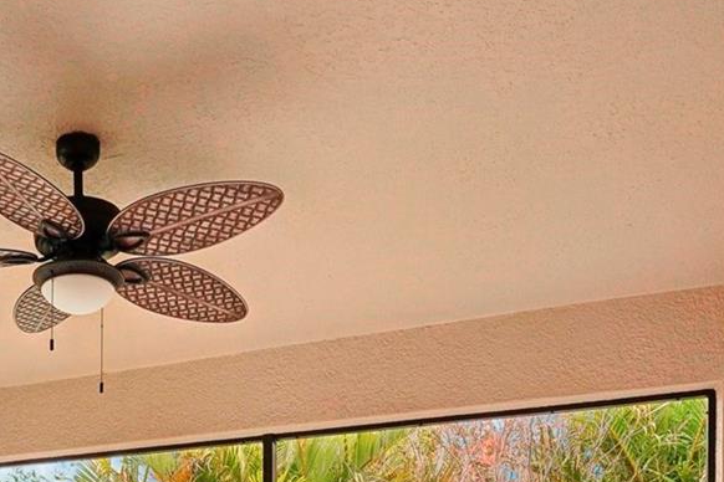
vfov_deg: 25.7
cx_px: 97
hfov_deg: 41.6
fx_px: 885
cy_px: 643
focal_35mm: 44
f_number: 8
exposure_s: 1/80
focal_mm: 16
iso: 400
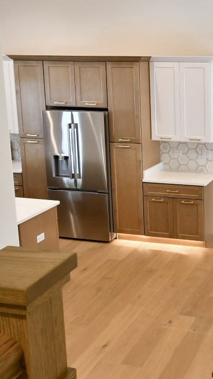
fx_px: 472
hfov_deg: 23.5
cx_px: 249
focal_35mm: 47
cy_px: 154
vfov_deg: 43.5
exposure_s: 1/40
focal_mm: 10
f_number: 6.3
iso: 640
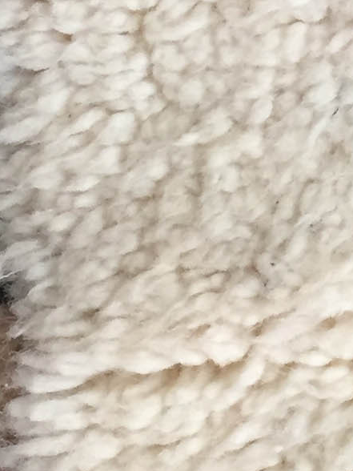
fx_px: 2189
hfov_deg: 9.0
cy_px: 12
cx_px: 531
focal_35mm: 161
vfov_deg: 12.1
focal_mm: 4.15
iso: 64
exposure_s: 1/33
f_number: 2.2
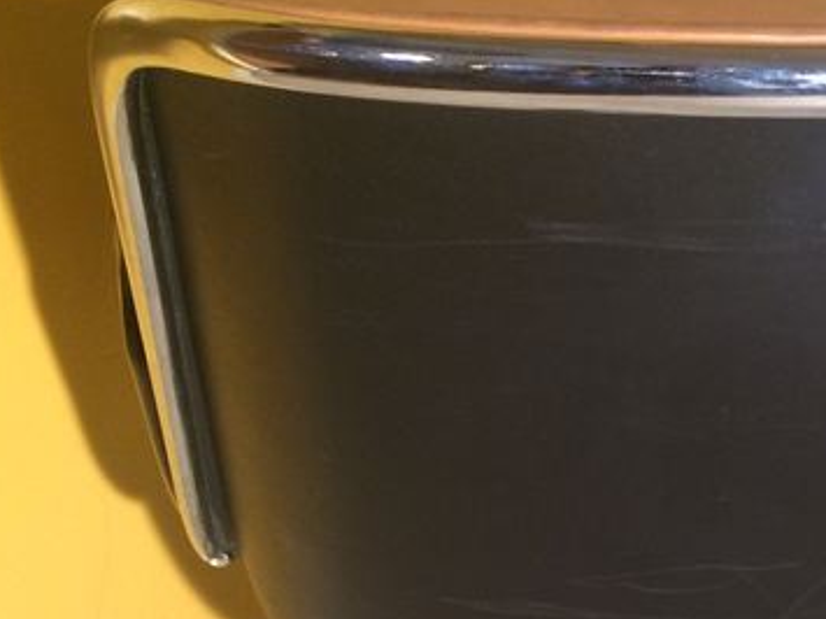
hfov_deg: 24.5
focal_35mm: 76
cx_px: 831
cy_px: 685
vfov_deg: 18.6
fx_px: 1813
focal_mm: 4.12
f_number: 2.2
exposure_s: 1/30
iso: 100
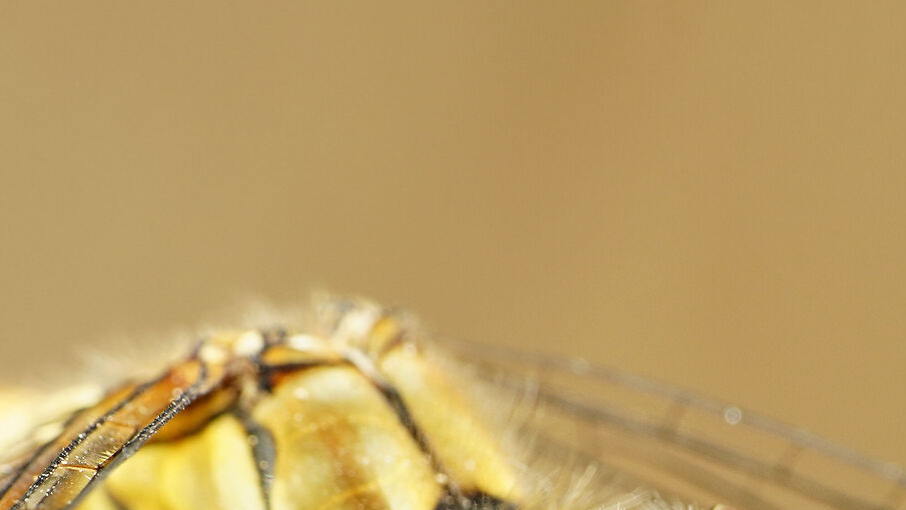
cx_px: 648
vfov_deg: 4.8
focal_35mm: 250
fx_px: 6006
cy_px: 785
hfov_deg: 8.6
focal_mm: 90
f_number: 13
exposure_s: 1/200
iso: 200
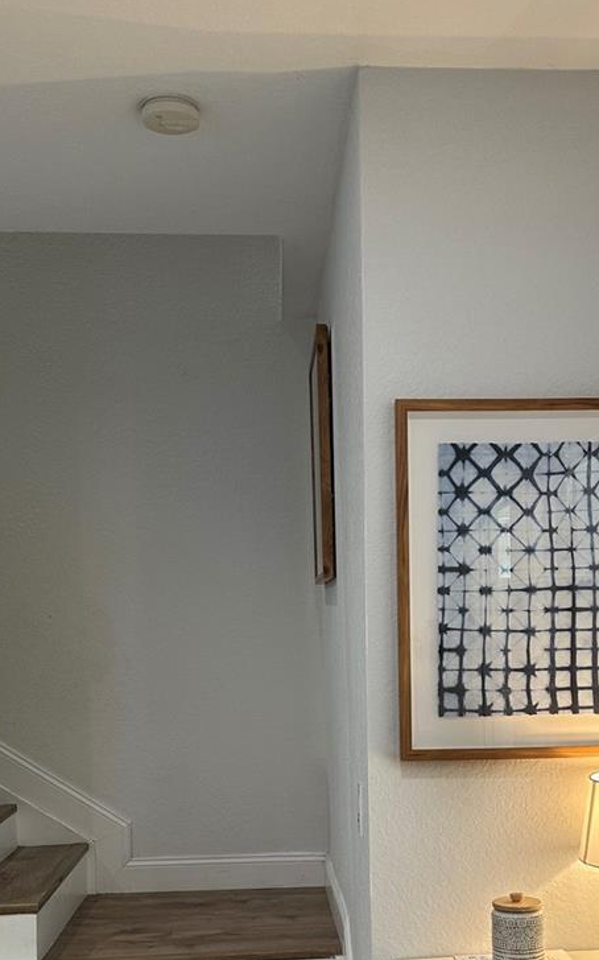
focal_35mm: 42
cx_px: 350
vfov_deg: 45.5
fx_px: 1098
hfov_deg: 30.5
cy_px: 722
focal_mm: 6.86
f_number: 1.78
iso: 160
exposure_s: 1/60
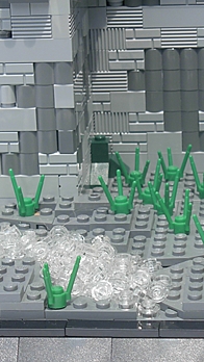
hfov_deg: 7.9
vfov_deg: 14.0
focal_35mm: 154
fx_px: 1480
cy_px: 167
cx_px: 129
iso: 79
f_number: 3.7
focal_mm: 13.5
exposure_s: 1/304
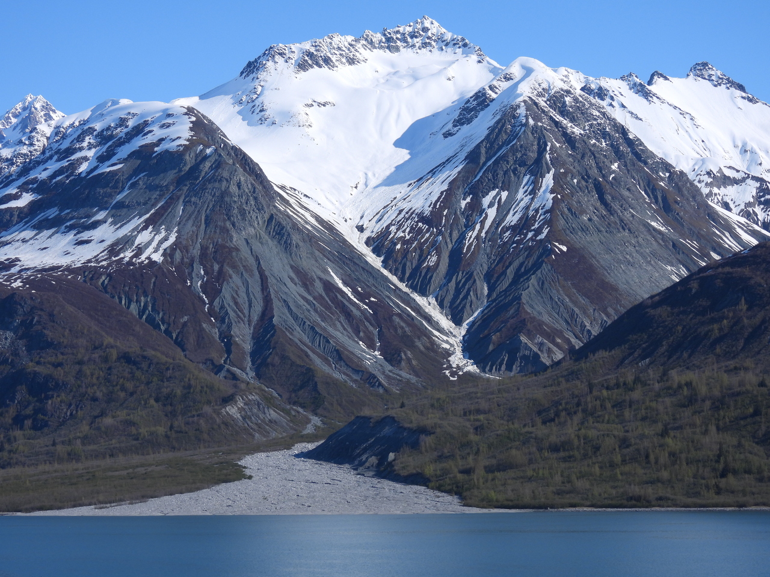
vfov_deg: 15.6
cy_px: 288
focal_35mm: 95
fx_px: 2113
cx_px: 385
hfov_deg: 20.7
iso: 100
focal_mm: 17
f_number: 4
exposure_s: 1/1600
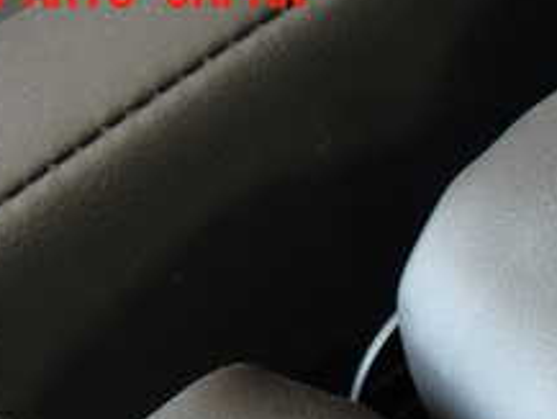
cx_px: 608
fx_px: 1111
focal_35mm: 69
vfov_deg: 19.7
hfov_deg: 26.1
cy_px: 537
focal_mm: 4.5
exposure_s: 1/30
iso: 200
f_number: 2
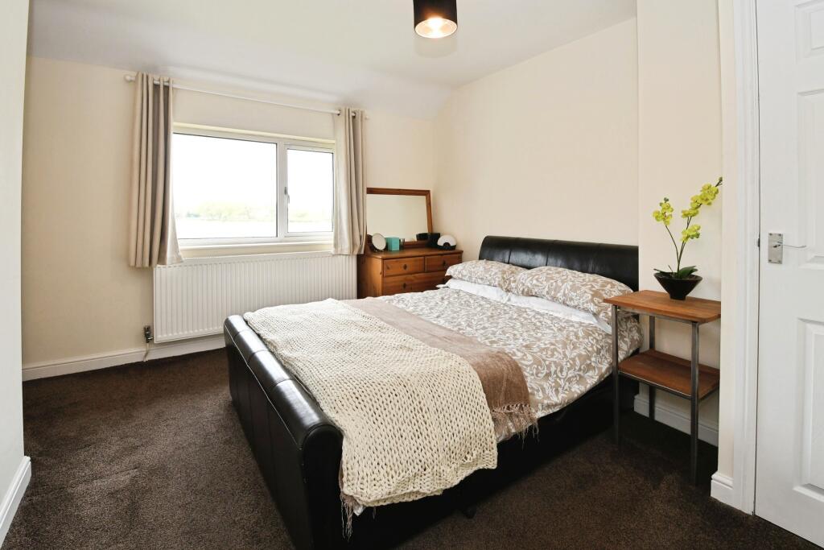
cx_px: 412
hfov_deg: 100.4
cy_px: 275
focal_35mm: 15
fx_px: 343
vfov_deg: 77.3
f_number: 7.1
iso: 800
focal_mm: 10
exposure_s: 1/60
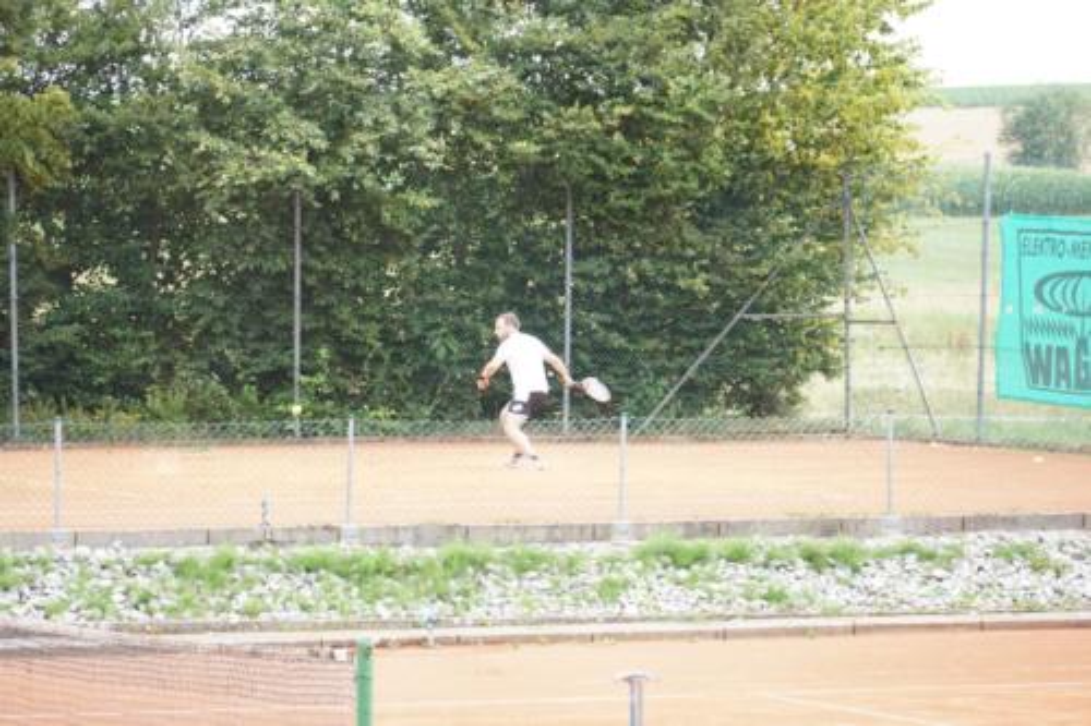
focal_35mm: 202
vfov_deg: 6.8
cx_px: 546
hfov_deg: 10.2
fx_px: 6135
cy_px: 363
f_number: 5.6
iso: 250
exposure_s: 1/250
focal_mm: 135
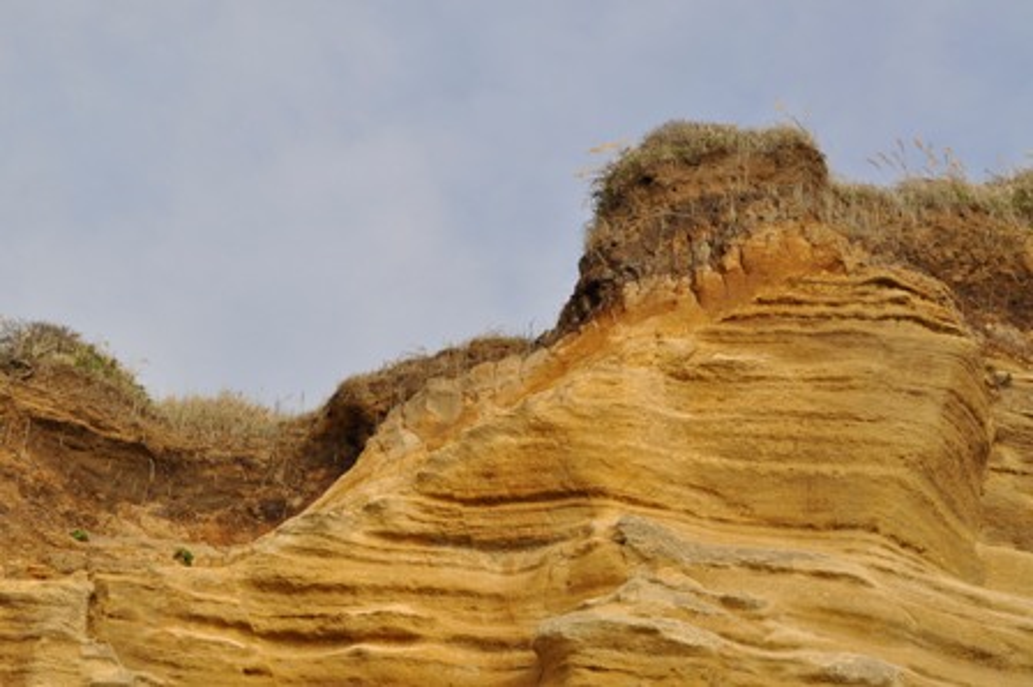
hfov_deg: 26.0
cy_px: 344
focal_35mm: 78
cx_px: 516
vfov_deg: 17.5
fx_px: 2236
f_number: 10
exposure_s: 1/400
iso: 200
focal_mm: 52
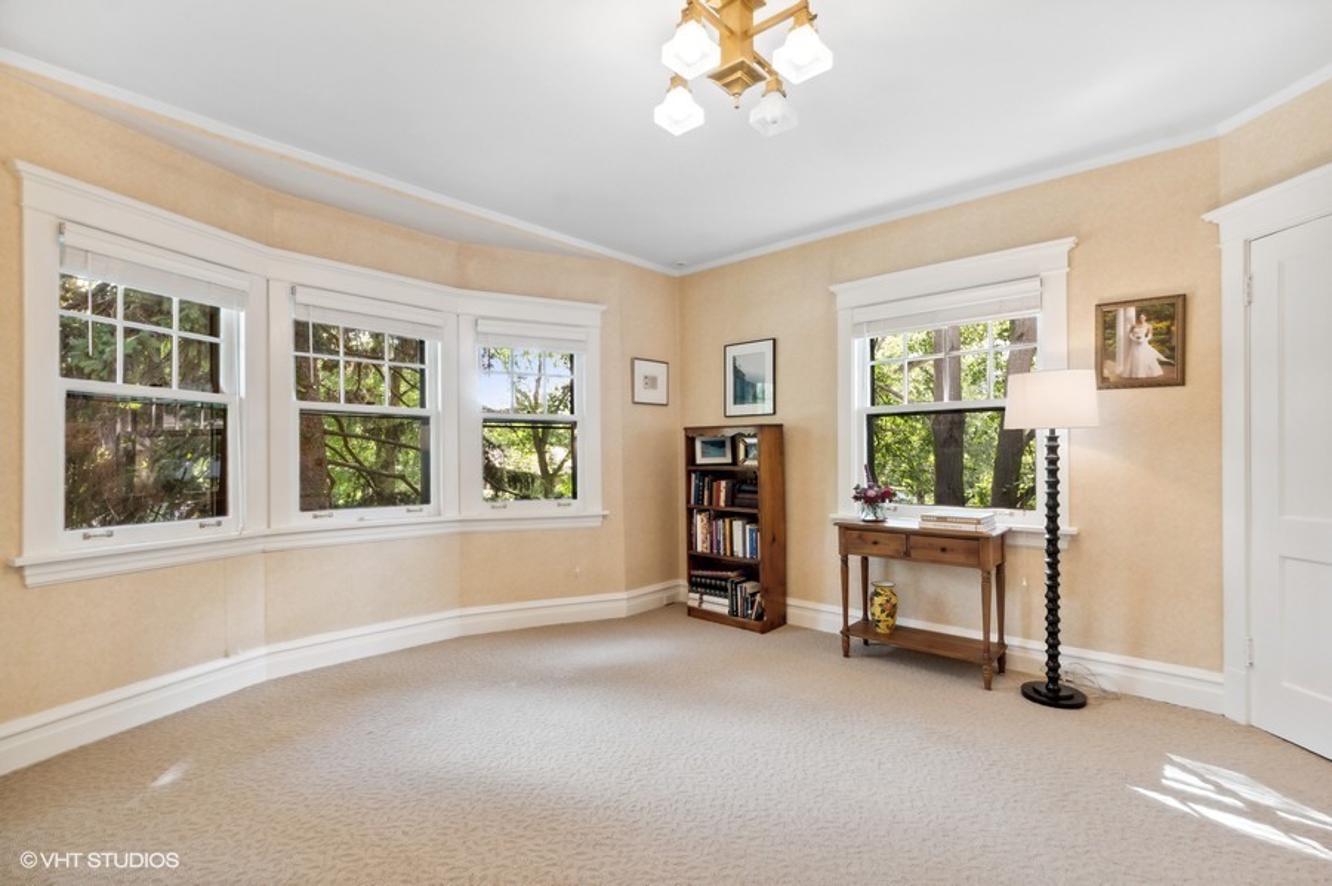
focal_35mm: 15
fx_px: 555
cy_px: 443
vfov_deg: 77.3
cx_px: 666
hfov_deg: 100.4
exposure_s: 1/20
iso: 200
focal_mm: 10
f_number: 8
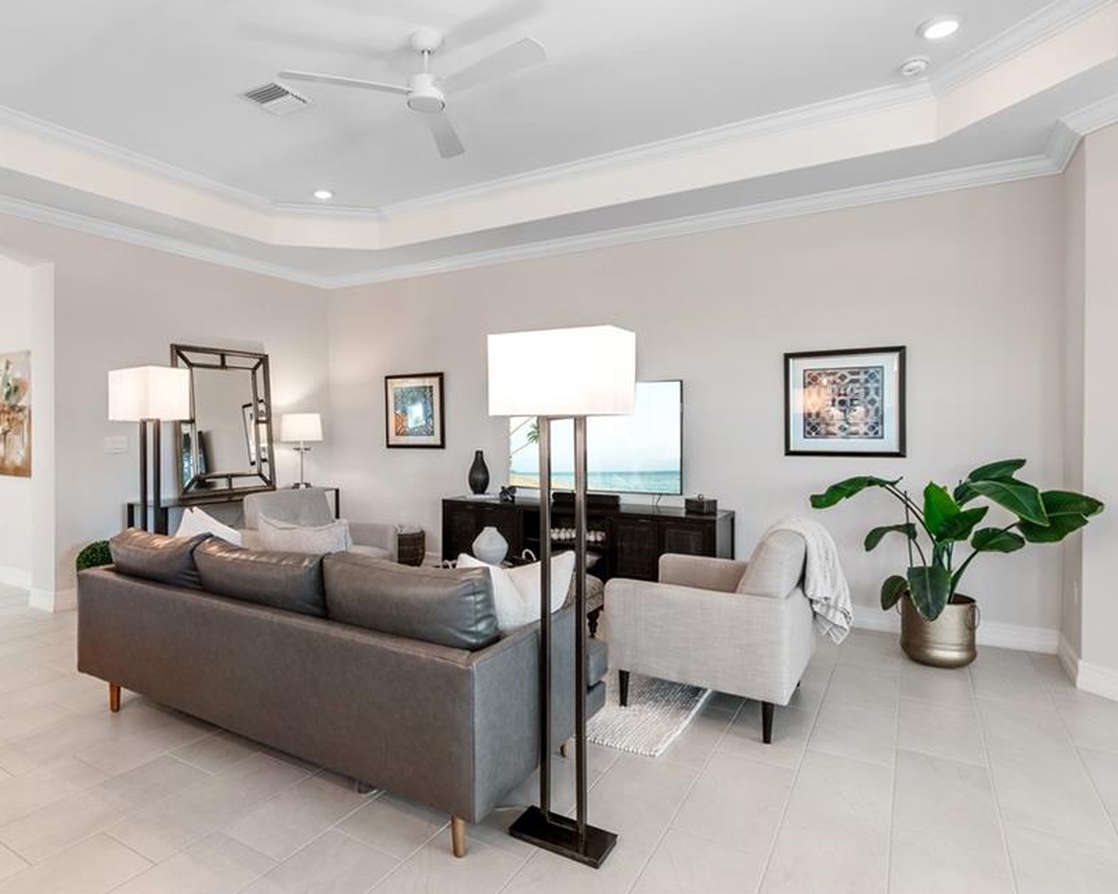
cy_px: 430
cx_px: 480
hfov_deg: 81.1
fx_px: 648
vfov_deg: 69.1
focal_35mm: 20
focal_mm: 11
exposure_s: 1/5
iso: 200
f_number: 8
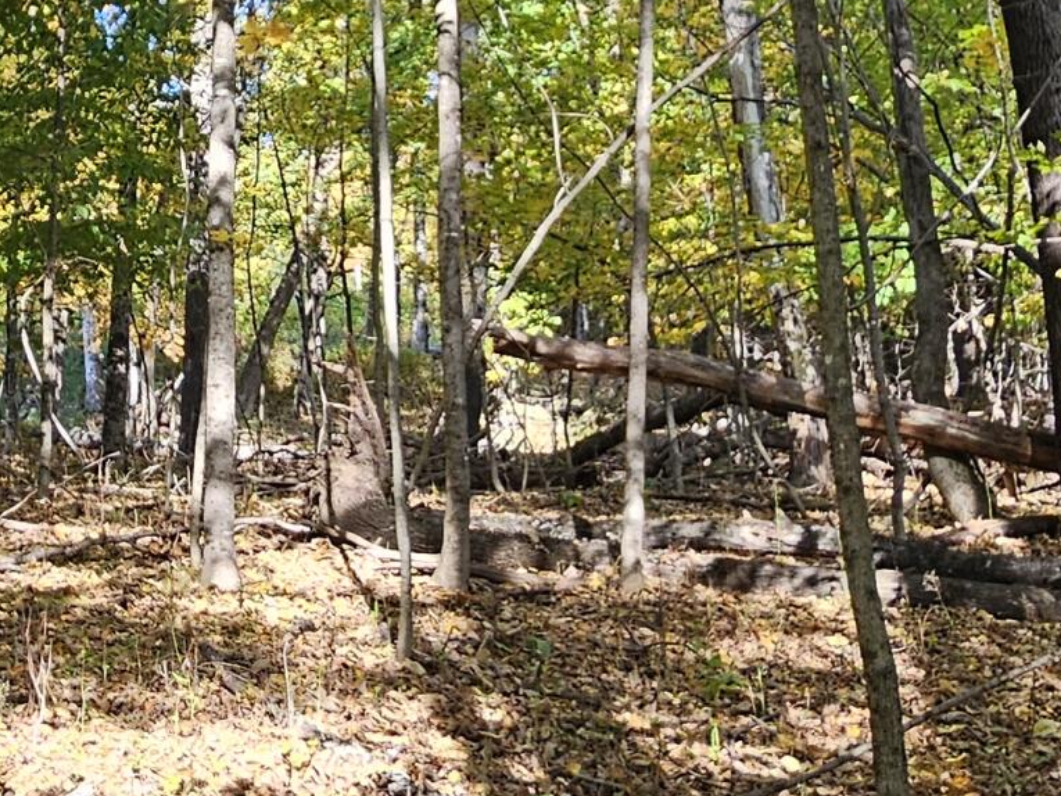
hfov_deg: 36.2
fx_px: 1563
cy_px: 229
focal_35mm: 51
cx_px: 211
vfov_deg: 28.3
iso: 50
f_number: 2.2
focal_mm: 2.2
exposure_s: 1/182
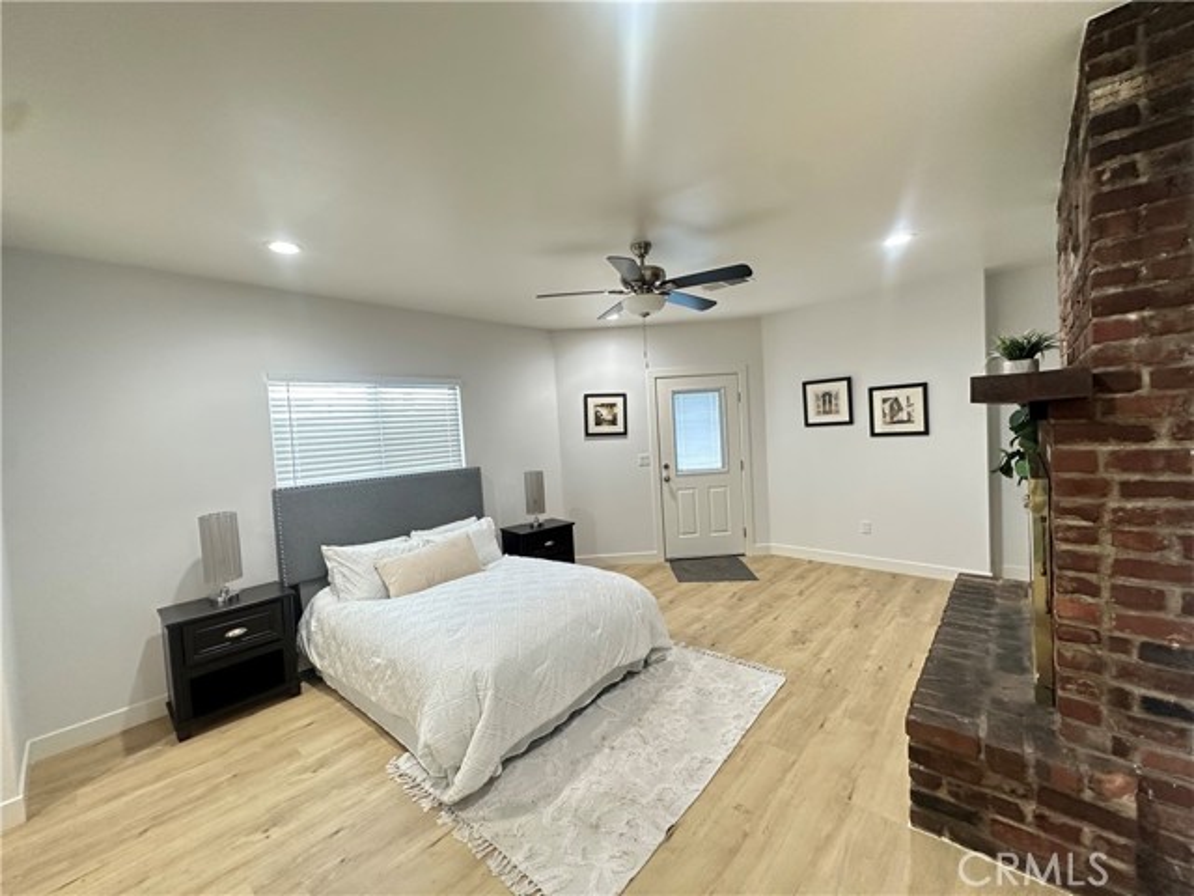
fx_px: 483
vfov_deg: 85.7
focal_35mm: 14
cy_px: 448
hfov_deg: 102.1
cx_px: 597
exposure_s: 1/60
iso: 250
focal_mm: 2.22
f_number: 2.2
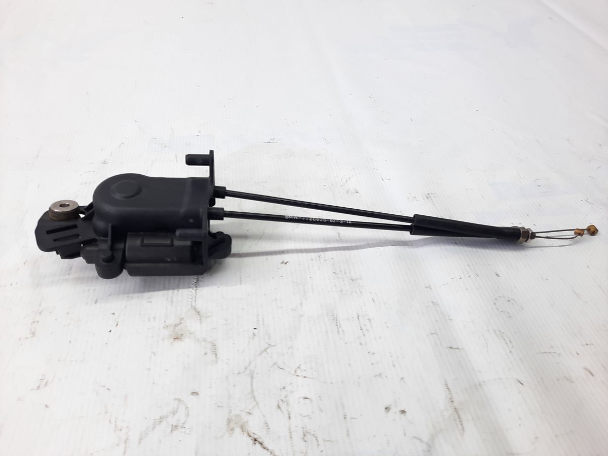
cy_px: 228
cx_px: 304
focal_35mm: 25
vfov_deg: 54.9
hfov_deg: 69.4
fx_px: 439
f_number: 2
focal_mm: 4.6
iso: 50
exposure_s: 1/50
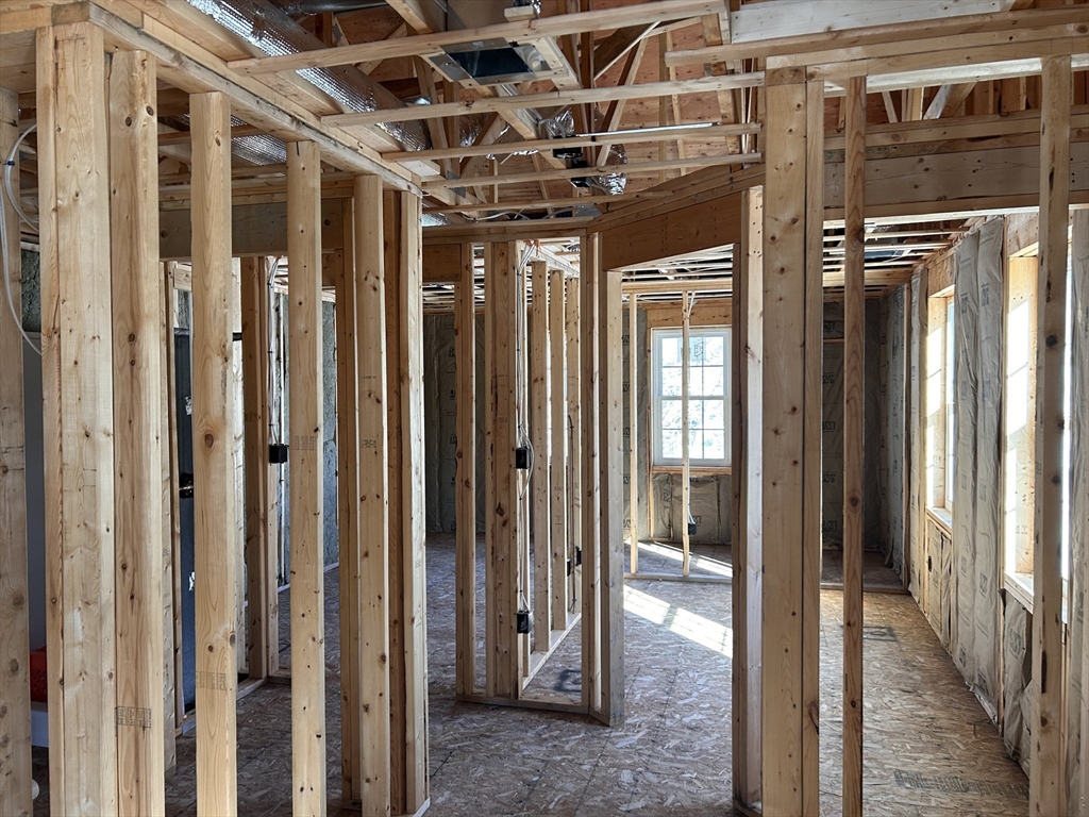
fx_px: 818
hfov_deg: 67.3
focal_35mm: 26
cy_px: 408
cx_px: 544
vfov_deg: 53.1
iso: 125
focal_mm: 5.7
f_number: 1.5
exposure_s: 1/121
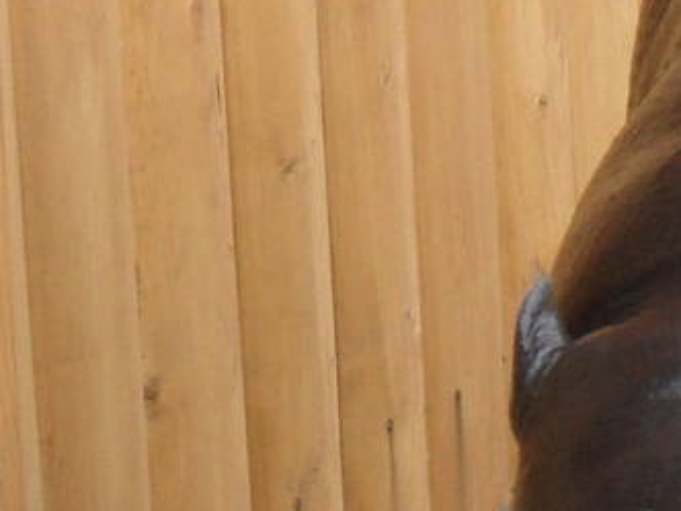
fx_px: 5685
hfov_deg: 6.8
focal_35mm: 289
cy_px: 484
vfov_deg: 5.1
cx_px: 886
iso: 200
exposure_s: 1/250
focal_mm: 10.3
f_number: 4
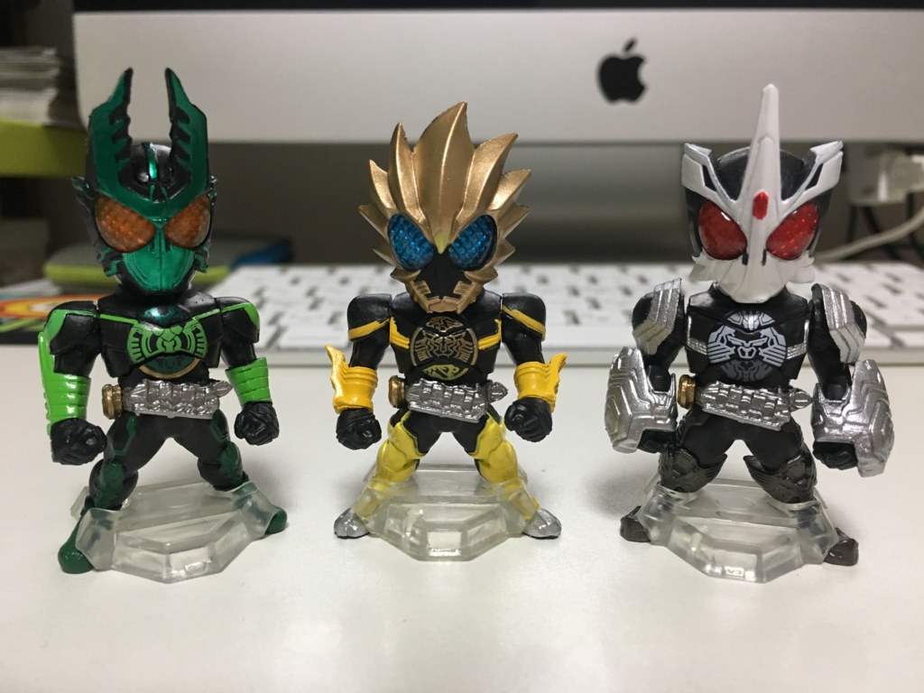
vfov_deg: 48.2
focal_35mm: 29
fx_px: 774
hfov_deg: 61.7
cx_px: 462
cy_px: 346
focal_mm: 4.15
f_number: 2.2
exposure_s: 1/30
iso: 125
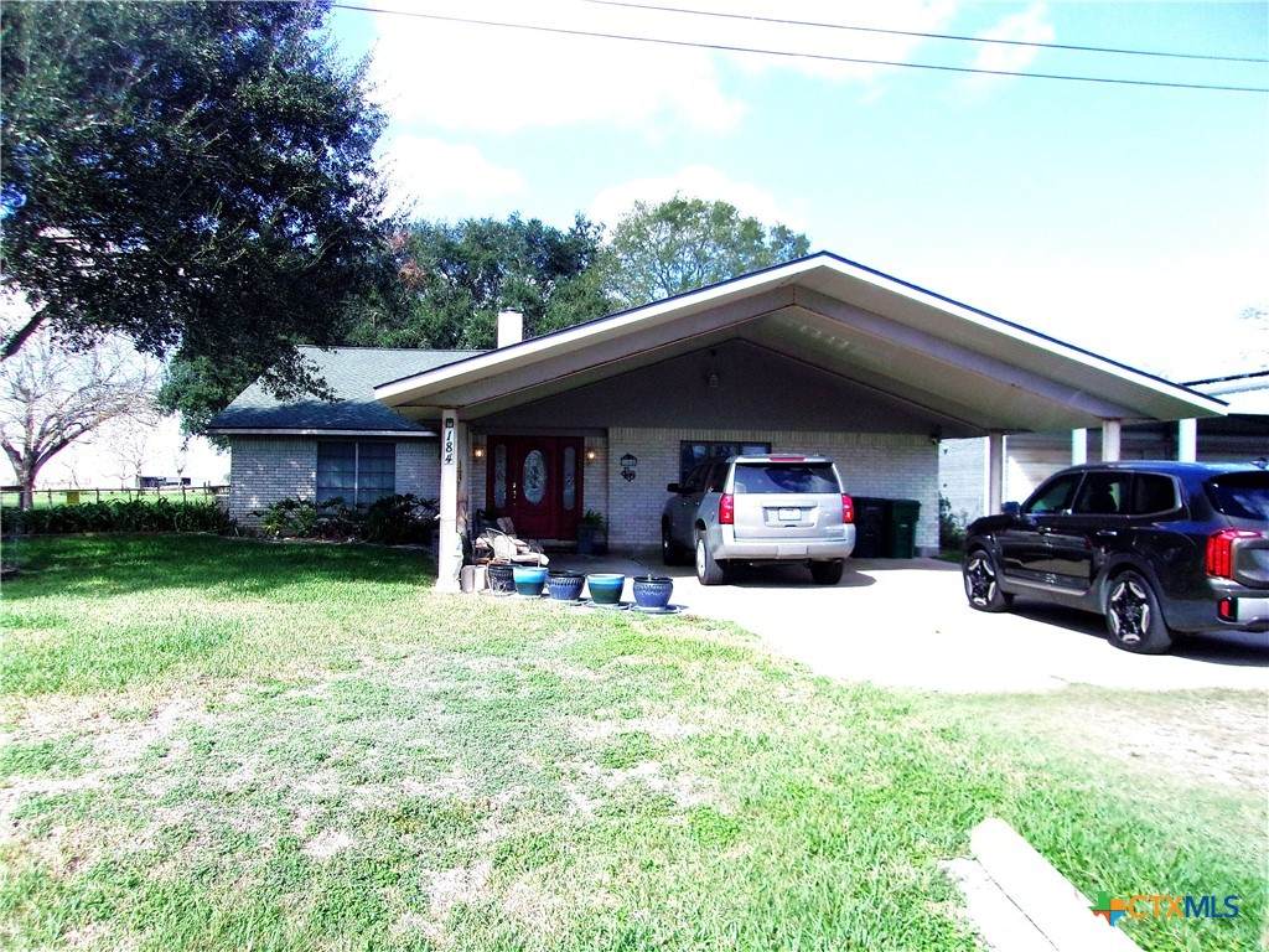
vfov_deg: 51.4
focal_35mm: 27
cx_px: 634
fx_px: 990
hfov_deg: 65.3
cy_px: 476
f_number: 10.4
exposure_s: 1/180
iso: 200
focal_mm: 4.9
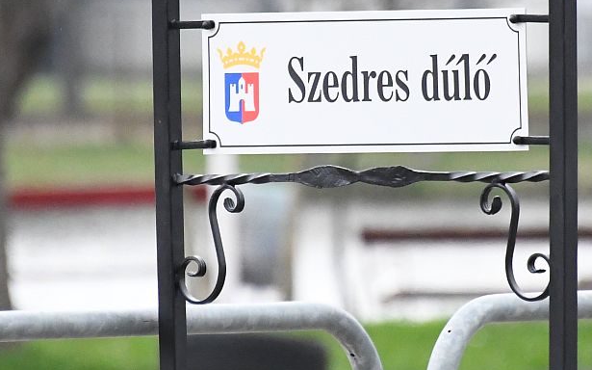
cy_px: 108
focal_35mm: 1193
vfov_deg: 1.1
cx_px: 347
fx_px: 19242
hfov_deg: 1.8
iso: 5000
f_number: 5.6
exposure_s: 1/1600
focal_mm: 300
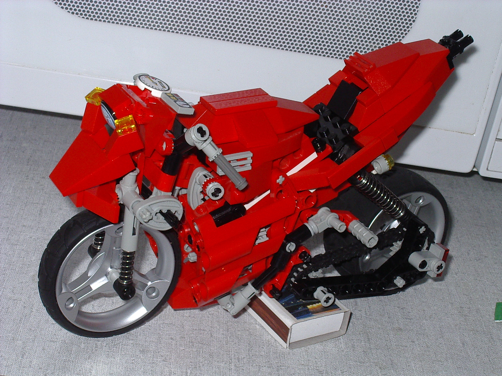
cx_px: 251
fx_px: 1102
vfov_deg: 19.4
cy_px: 188
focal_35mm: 76
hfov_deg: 25.7
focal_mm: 11.5
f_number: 6.9
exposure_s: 1/80
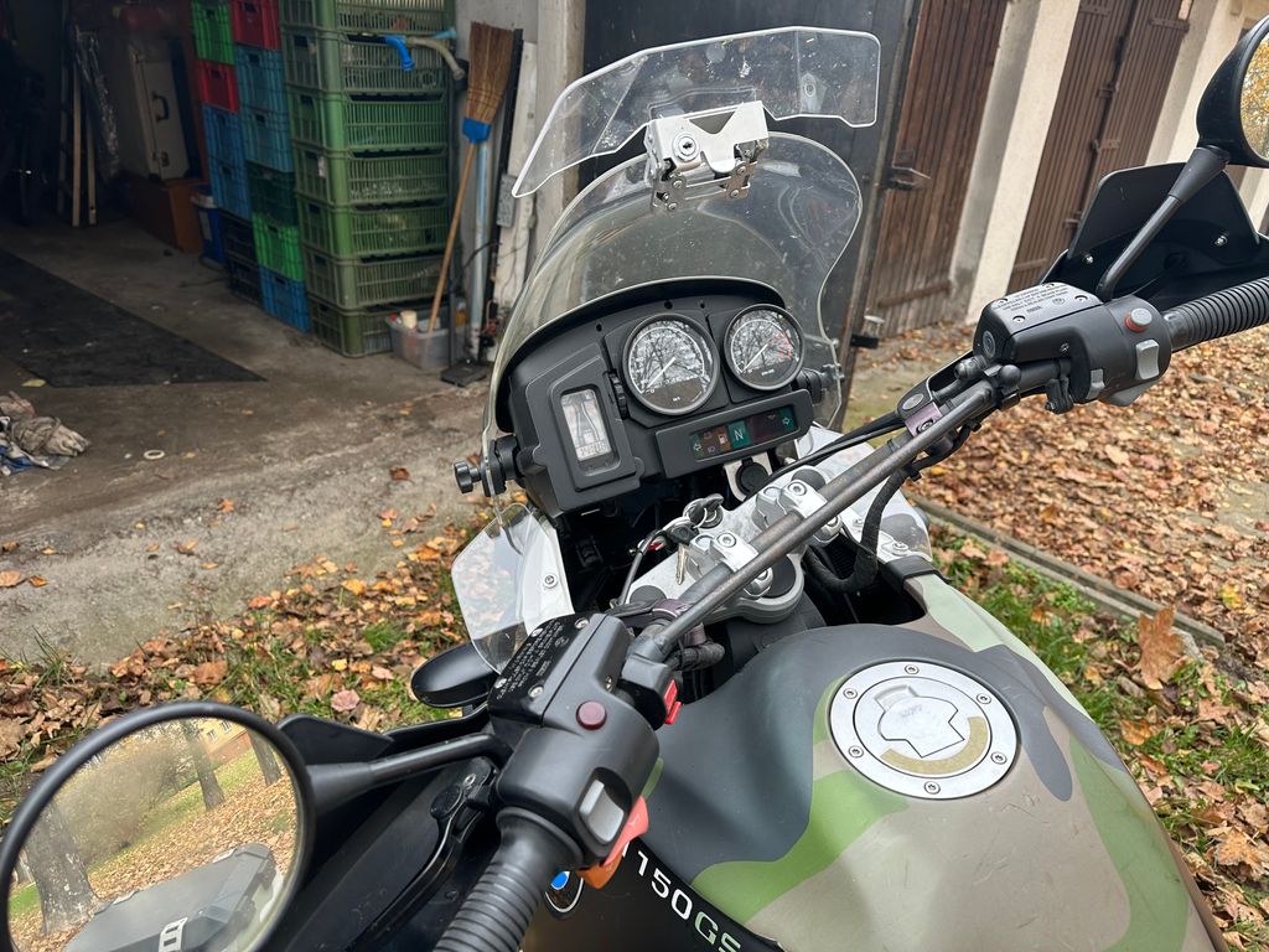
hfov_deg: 71.6
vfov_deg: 56.8
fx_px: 880
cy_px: 476
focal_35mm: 24
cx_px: 634
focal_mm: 6.86
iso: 80
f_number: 1.78
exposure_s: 1/121
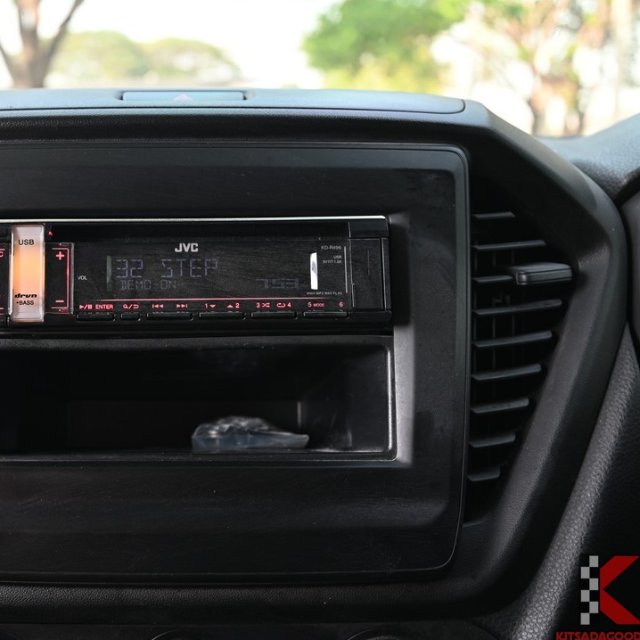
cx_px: 183
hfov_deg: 37.9
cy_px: 323
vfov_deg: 38.6
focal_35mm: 44
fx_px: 913
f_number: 5.6
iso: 140
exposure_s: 1/30
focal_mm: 33.5
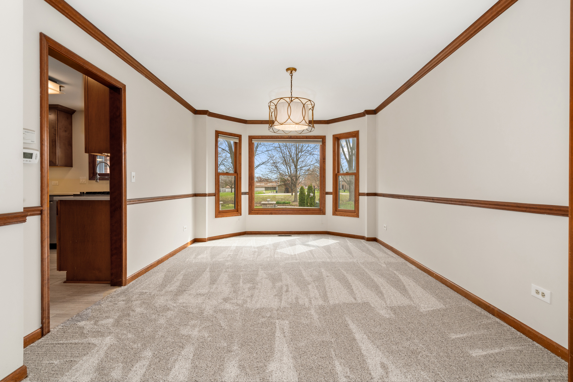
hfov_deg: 96.7
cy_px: 191
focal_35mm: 16
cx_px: 286
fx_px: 255
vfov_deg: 73.7
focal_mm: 16
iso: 400
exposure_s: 1/10
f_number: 10
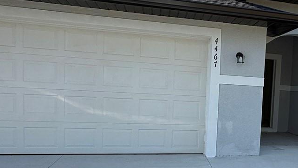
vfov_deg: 30.9
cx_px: 242
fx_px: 300
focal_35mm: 38
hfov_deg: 49.4
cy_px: 114
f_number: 2.2
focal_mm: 2.22
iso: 64
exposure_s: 1/1017
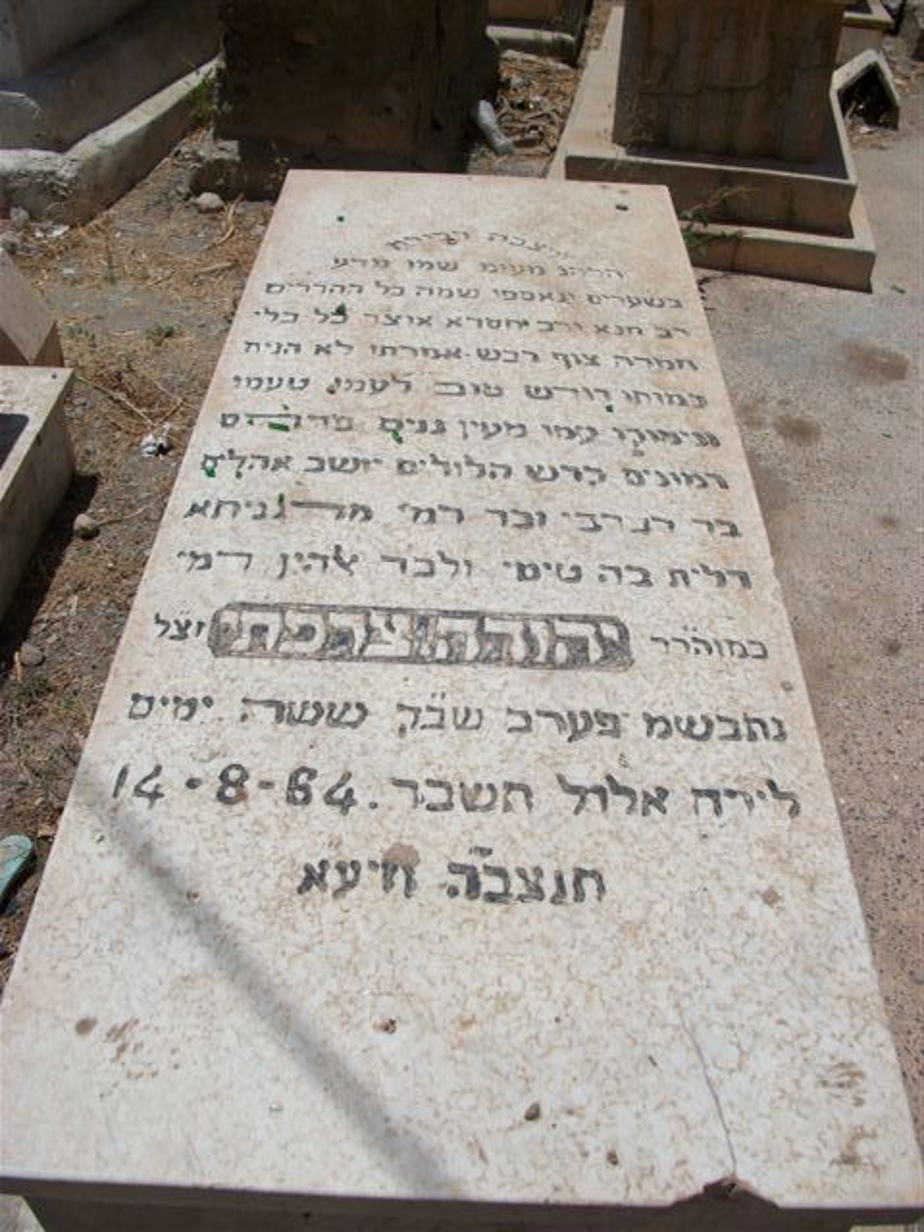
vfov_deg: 58.4
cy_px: 616
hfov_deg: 45.4
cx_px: 462
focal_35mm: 31
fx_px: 1103
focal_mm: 5.7
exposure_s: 1/371
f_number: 8.8
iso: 80
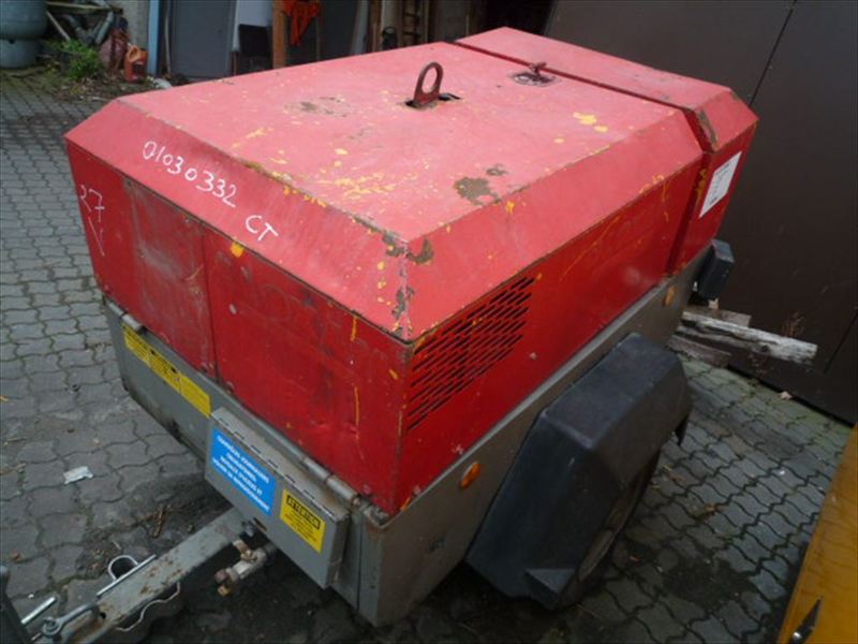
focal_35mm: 25
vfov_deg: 54.9
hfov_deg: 69.4
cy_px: 322
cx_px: 429
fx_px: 620
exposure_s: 1/320
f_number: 2.8
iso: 100
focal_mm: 4.4
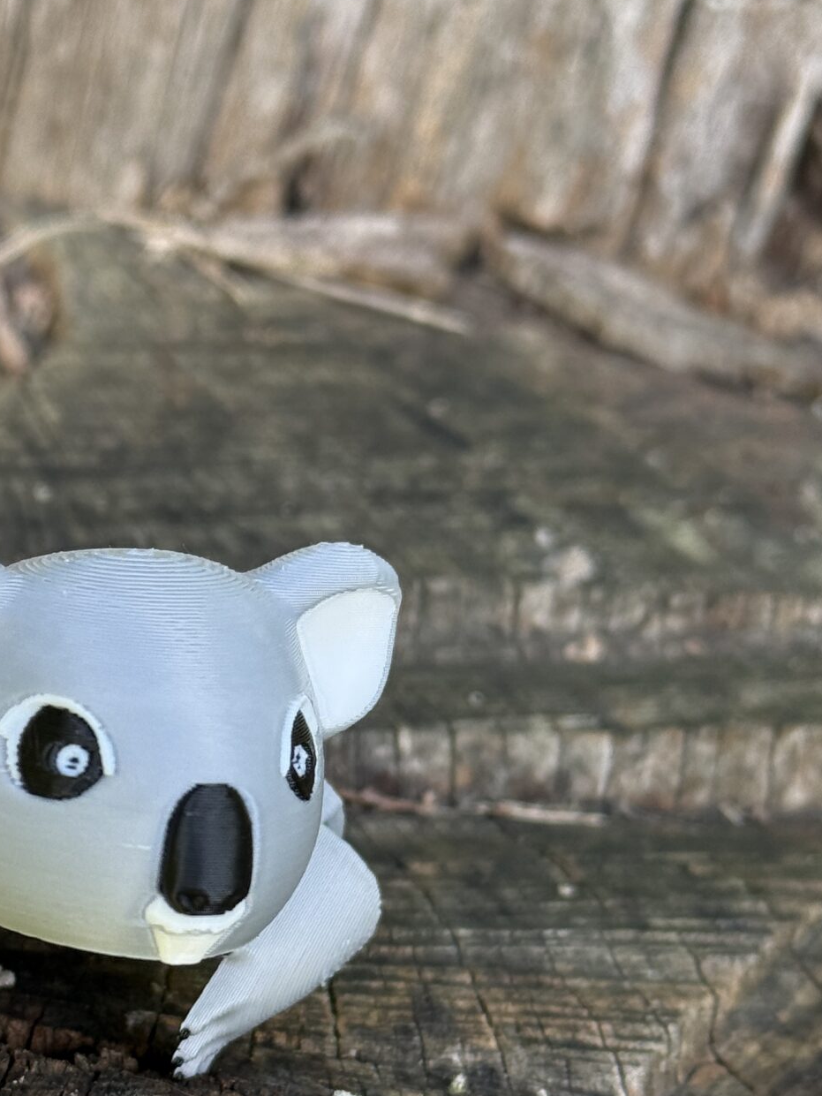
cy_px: 792
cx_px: 51
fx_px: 3134
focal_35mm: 99
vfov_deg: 19.7
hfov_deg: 14.8
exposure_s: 1/238
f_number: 1.78
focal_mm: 6.76
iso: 80
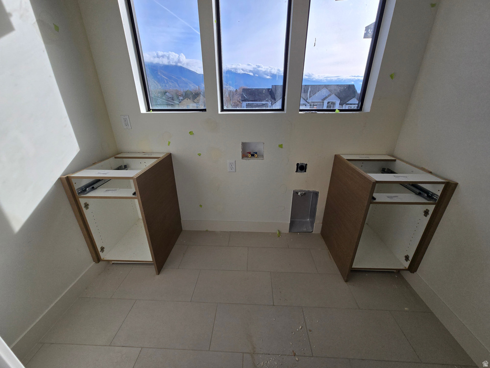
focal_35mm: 13
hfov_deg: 106.2
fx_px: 184
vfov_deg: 89.9
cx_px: 245
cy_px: 184
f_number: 2.2
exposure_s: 1/1255
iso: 50
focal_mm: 2.2
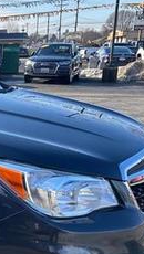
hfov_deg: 17.1
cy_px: 169
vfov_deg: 33.5
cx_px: -86
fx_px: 419
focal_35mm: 62
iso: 50
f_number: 1.5
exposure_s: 1/1068
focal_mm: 5.7
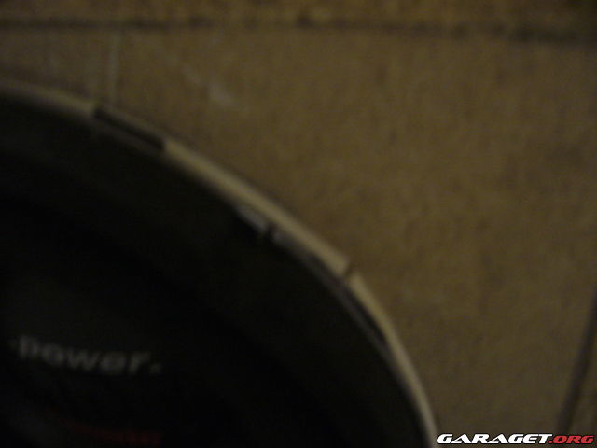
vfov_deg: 40.7
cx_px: 298
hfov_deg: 52.6
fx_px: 604
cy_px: 224
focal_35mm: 35
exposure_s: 1/4
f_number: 2.8
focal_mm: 5.8
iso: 200
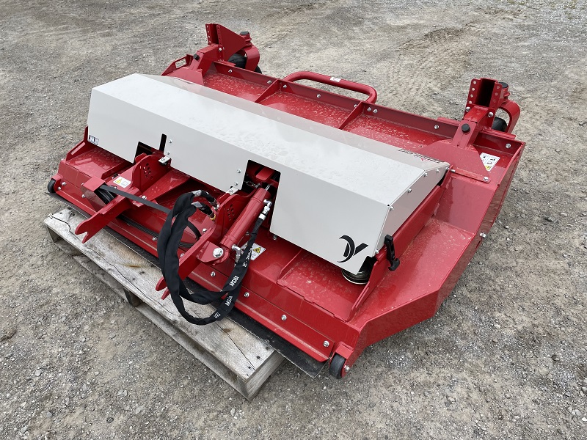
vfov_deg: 53.1
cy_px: 220
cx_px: 294
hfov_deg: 67.3
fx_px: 441
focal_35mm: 26
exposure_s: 1/666
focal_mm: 4.2
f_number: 1.6
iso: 32
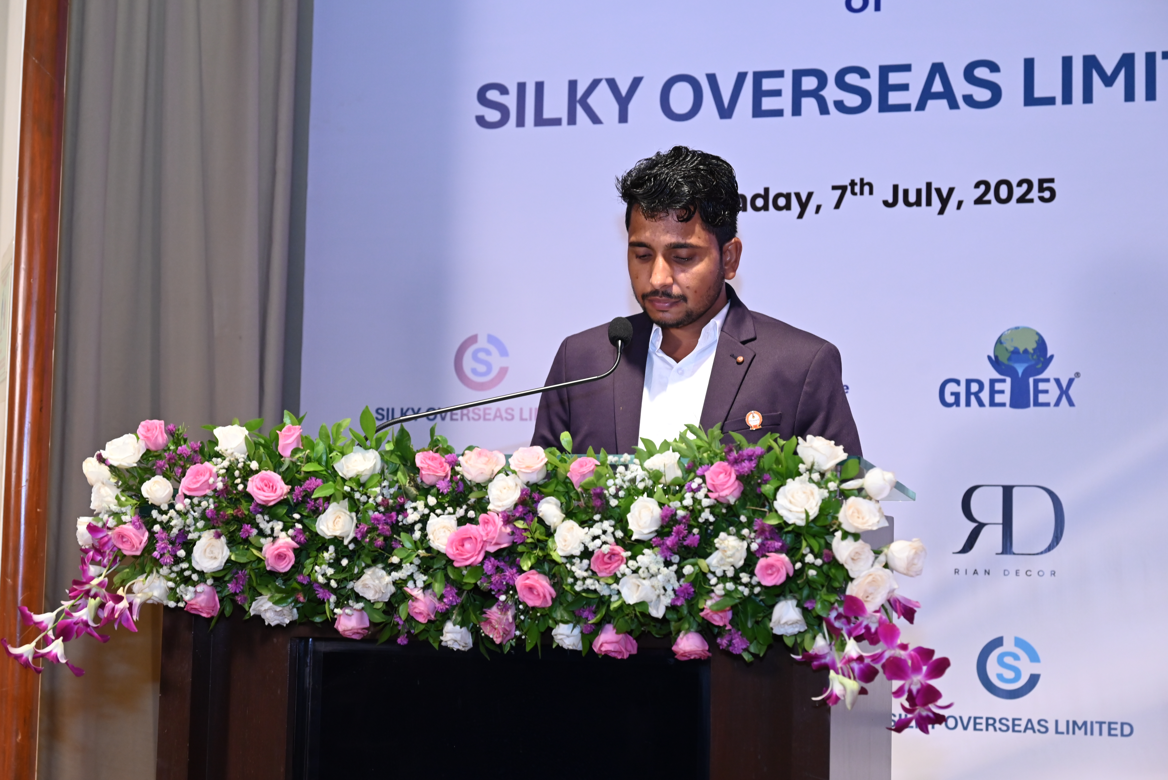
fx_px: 1947
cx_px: 584
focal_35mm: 60
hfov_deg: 33.4
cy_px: 390
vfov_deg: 22.6
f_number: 5.6
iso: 1600
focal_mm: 60
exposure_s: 1/100
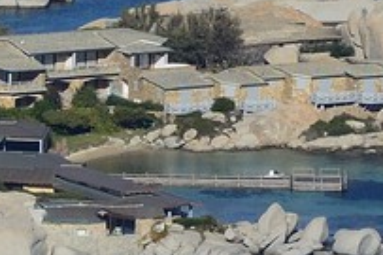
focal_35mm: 1573
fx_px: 16721
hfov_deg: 1.3
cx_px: -1004
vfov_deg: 0.9
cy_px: -50
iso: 400
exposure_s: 1/1000
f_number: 11
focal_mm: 200
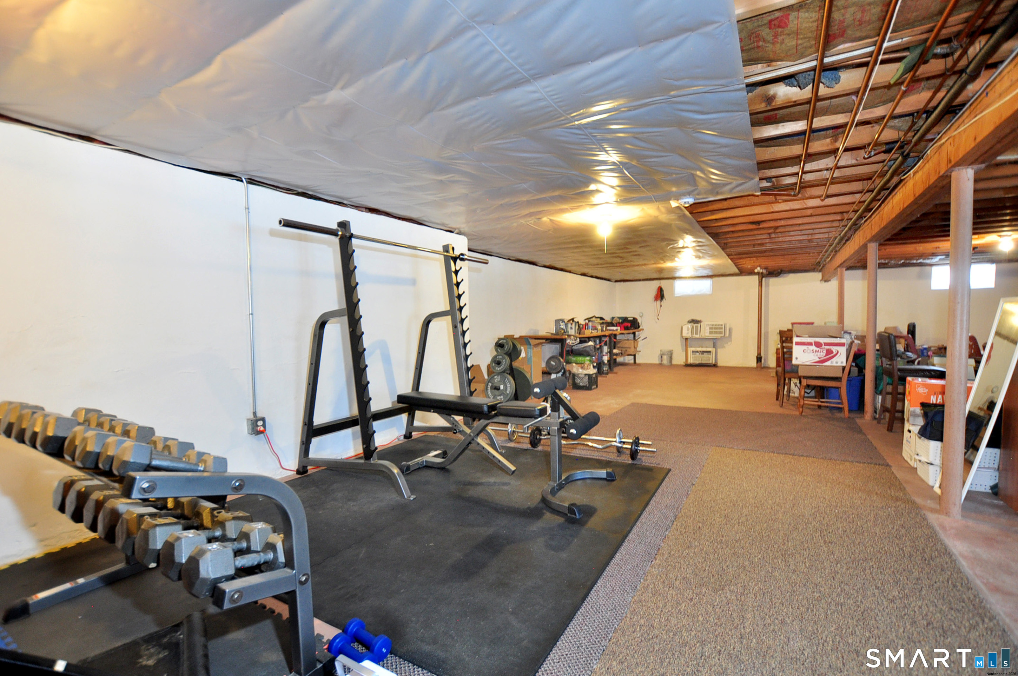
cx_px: 509
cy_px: 338
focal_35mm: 15
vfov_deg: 77.2
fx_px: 424
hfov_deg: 100.5
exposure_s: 1/13
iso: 640
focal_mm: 10
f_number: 4
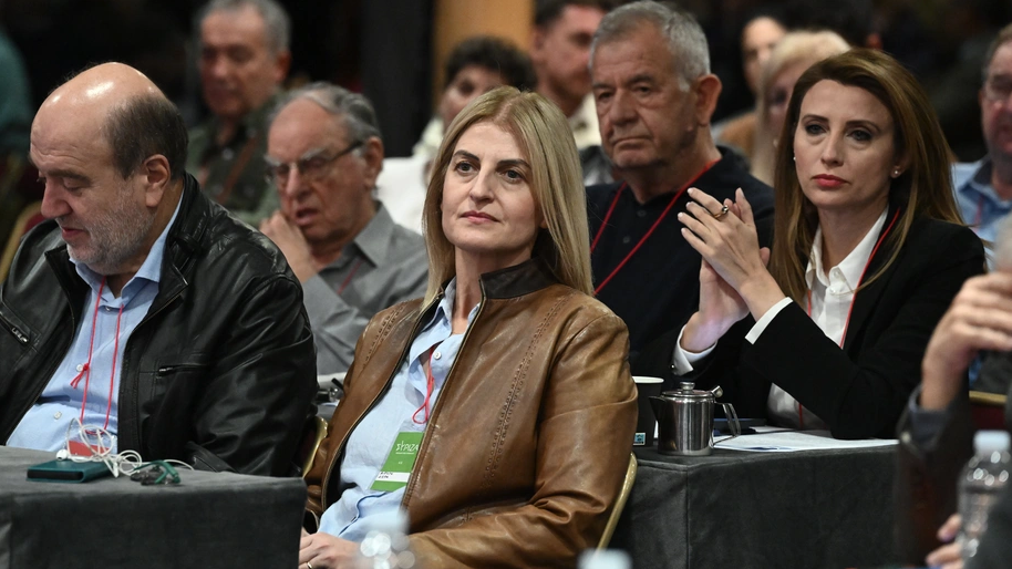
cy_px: 216
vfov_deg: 5.6
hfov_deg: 9.9
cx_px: 502
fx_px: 5850
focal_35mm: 218
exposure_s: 1/200
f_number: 4.5
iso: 8000
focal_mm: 195
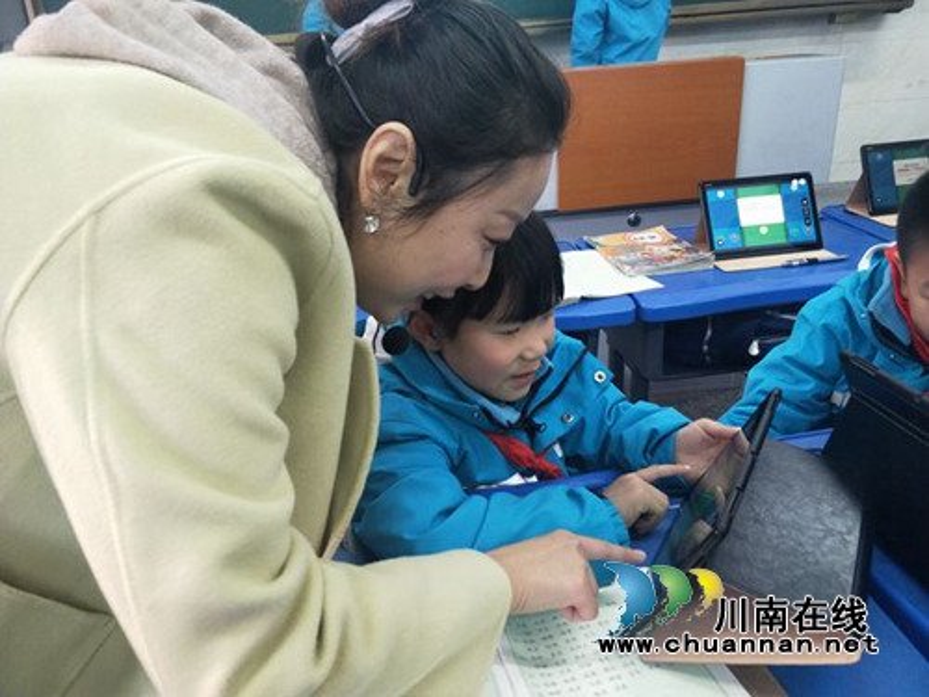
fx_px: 671
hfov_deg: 69.4
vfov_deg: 54.9
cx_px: 464
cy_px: 348
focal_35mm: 25
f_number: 1.7
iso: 176
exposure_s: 1/50
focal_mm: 4.27
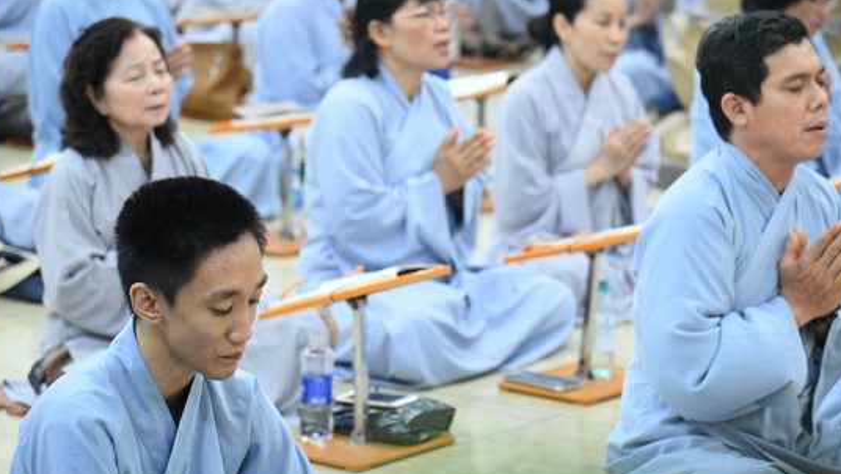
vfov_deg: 8.0
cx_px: 465
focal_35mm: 152
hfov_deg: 14.1
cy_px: 257
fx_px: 3391
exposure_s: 1/200
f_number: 4.5
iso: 16000
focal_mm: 120
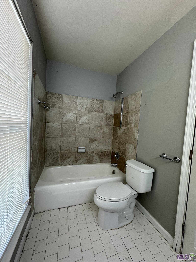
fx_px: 106
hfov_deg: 85.7
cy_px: 131
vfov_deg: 102.1
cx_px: 98
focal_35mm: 14
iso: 125
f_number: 2.2
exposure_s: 1/120
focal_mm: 2.22
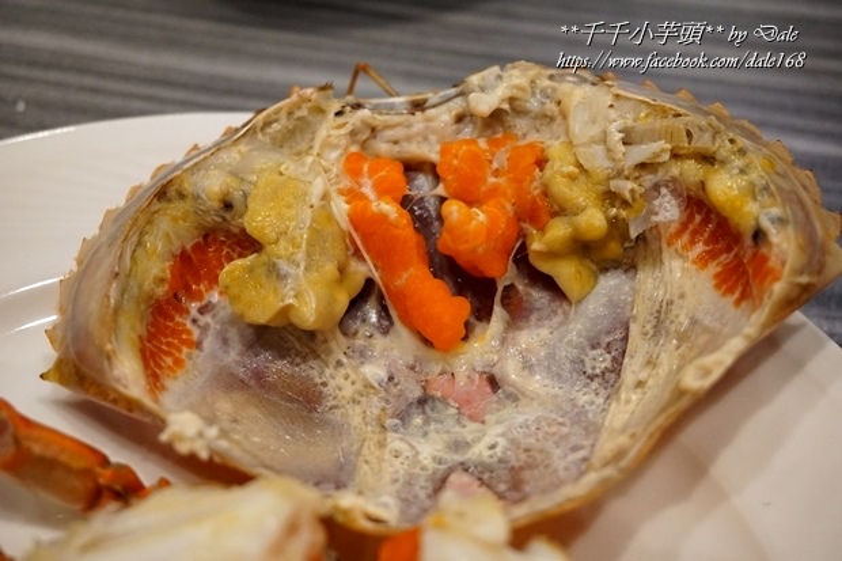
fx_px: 1368
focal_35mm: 58
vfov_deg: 23.2
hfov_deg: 34.2
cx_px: 421
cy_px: 280
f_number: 5.6
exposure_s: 1/60
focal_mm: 39
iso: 2000
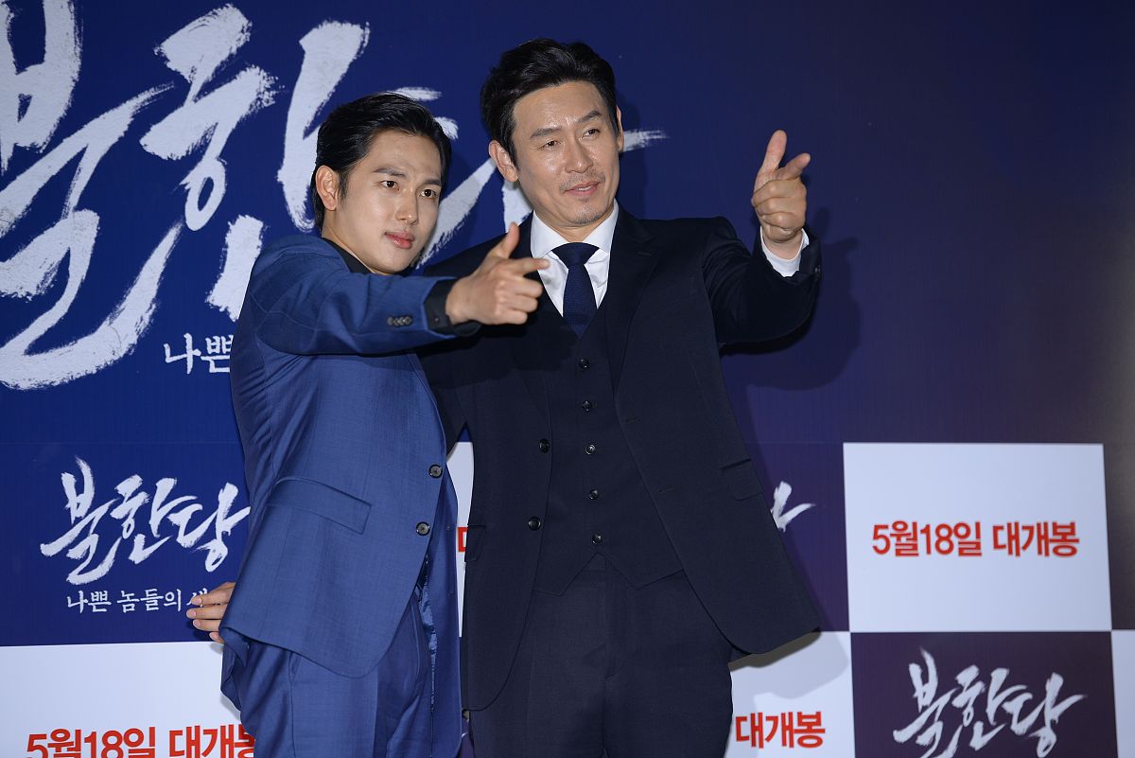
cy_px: 379
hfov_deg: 13.2
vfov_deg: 8.9
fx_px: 4888
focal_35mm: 155
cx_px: 568
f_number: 3.5
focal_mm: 155
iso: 500
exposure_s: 1/320
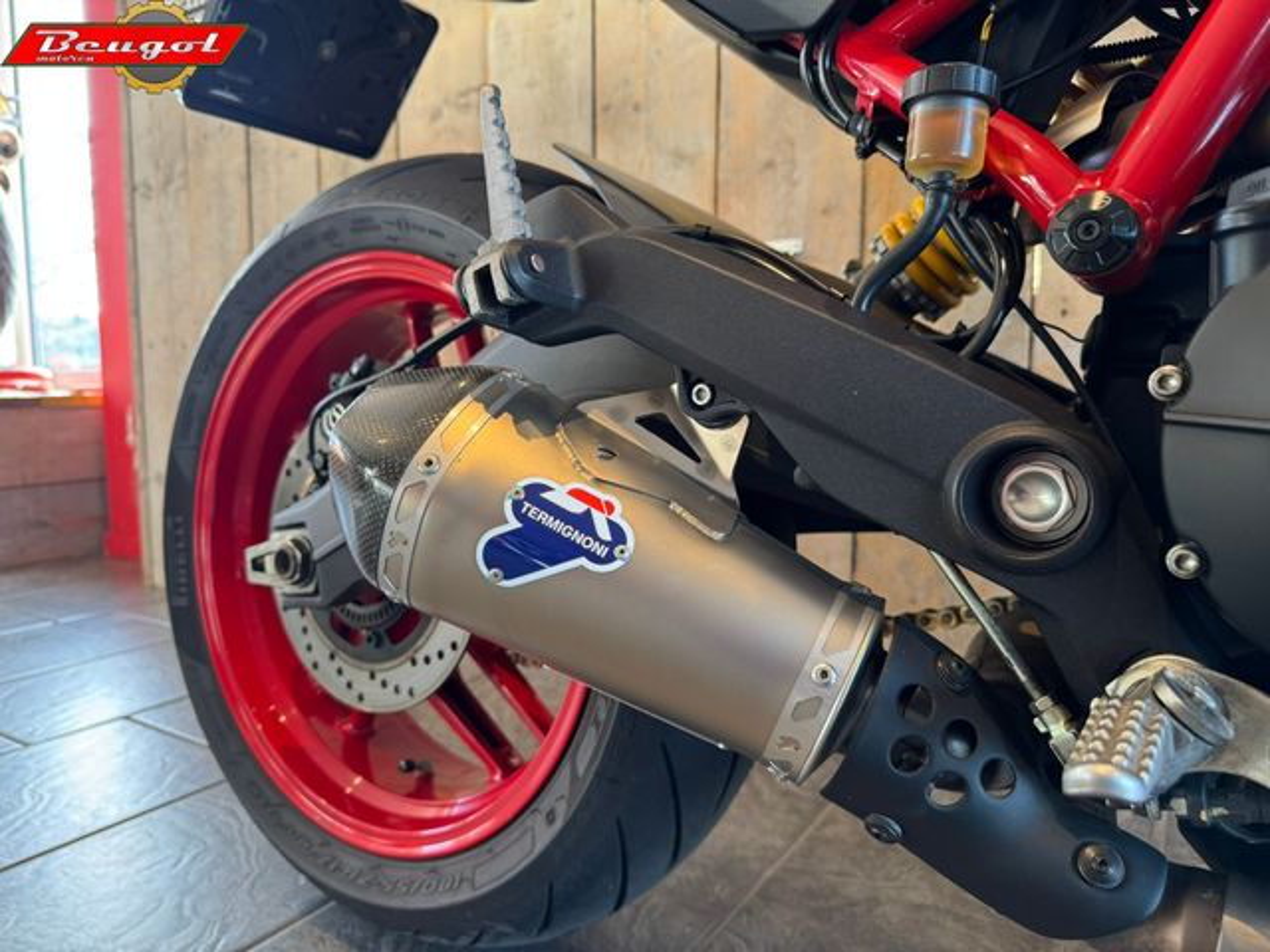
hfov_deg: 71.6
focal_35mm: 24
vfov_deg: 56.8
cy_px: 476
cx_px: 635
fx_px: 881
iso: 160
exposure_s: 1/50
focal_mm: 6.76
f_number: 1.78
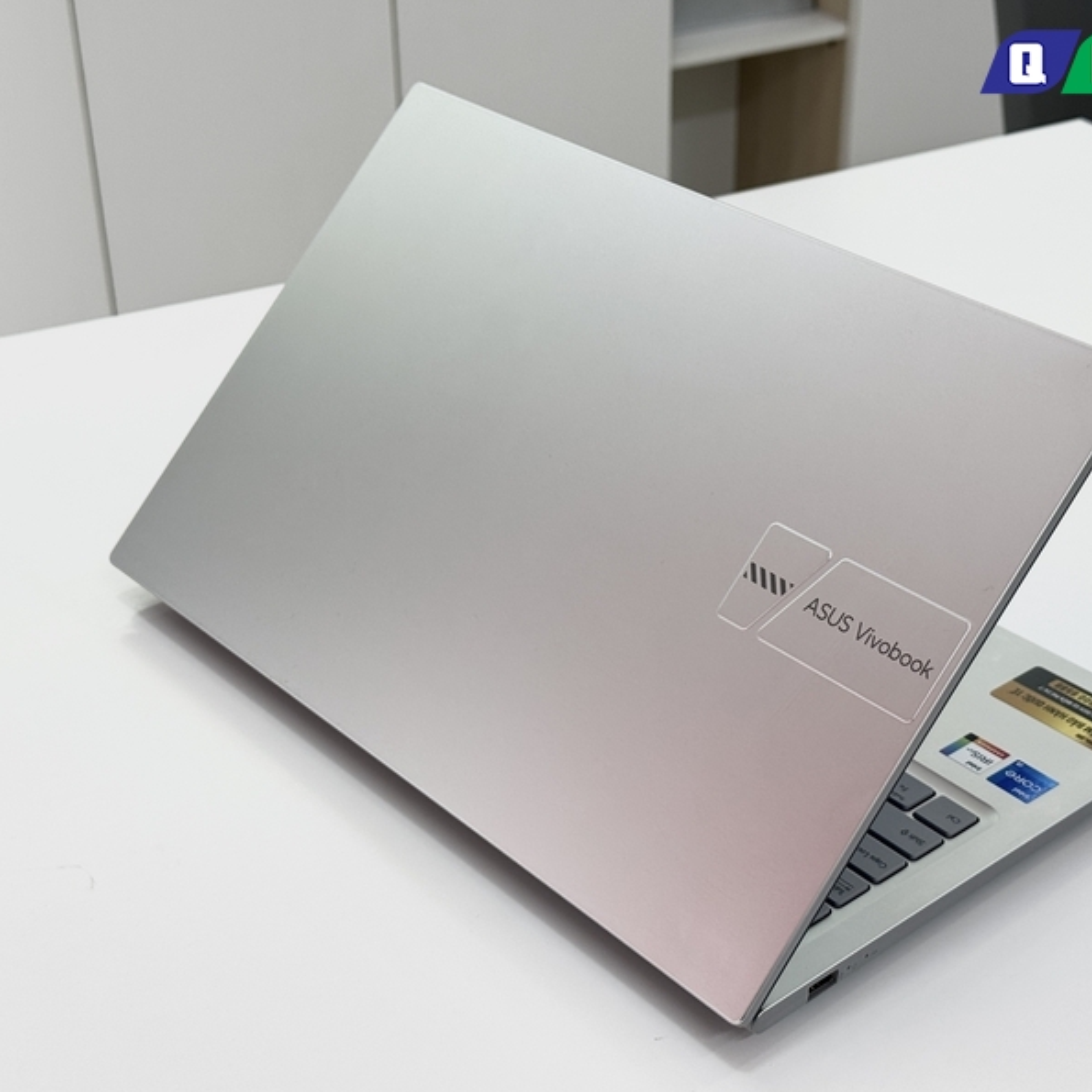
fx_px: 2034
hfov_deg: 30.0
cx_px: 630
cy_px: 549
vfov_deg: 30.0
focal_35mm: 57
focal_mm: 6.76
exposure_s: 1/155
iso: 50
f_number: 1.78
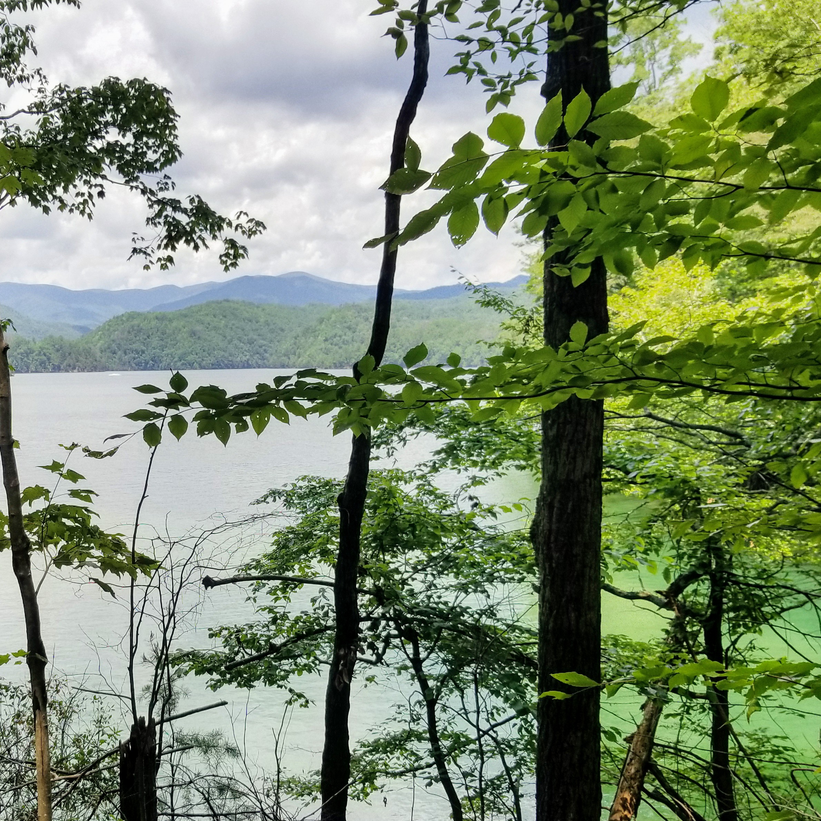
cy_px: 511
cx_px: 237
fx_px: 1046
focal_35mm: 39
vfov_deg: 42.5
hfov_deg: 41.9
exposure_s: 1/2328
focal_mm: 4.25
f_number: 1.7
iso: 50
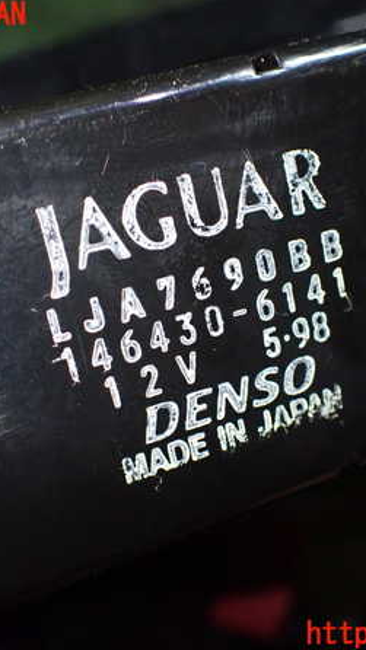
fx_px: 759
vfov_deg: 46.4
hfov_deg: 27.1
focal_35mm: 44
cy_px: 325
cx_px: 198
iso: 800
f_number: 2.3
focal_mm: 5.4
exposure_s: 1/125
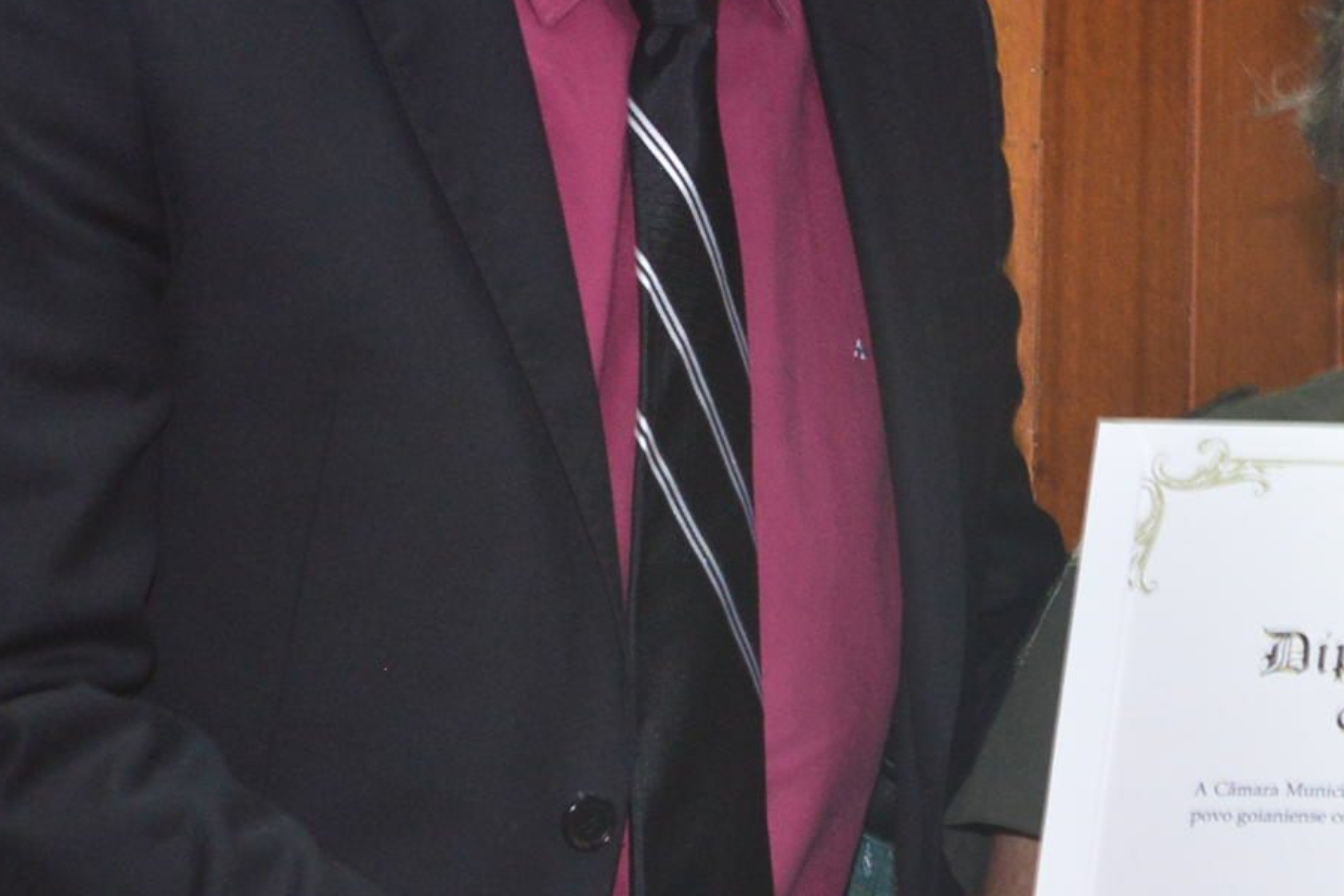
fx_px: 6833
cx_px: 1505
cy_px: 308
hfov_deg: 11.1
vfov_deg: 7.5
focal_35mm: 183
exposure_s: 1/60
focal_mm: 55
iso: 2000
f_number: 7.1
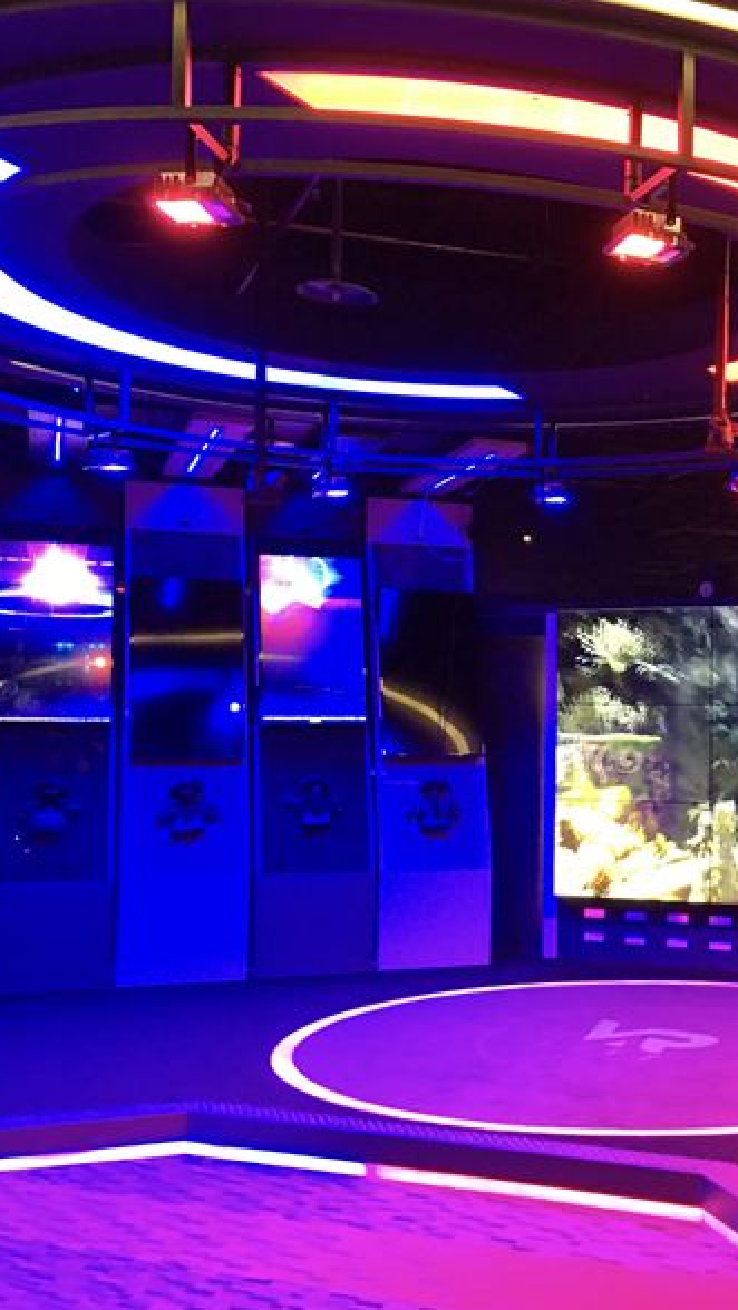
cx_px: 687
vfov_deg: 47.3
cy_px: 659
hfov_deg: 26.6
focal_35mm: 43
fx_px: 1495
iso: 50
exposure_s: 1/4
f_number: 2.2
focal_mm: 4.15
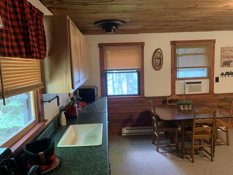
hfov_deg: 67.3
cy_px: 88
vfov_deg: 53.1
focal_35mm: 26
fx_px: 175
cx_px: 116
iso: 320
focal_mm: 4.25
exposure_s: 1/30
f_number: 1.8
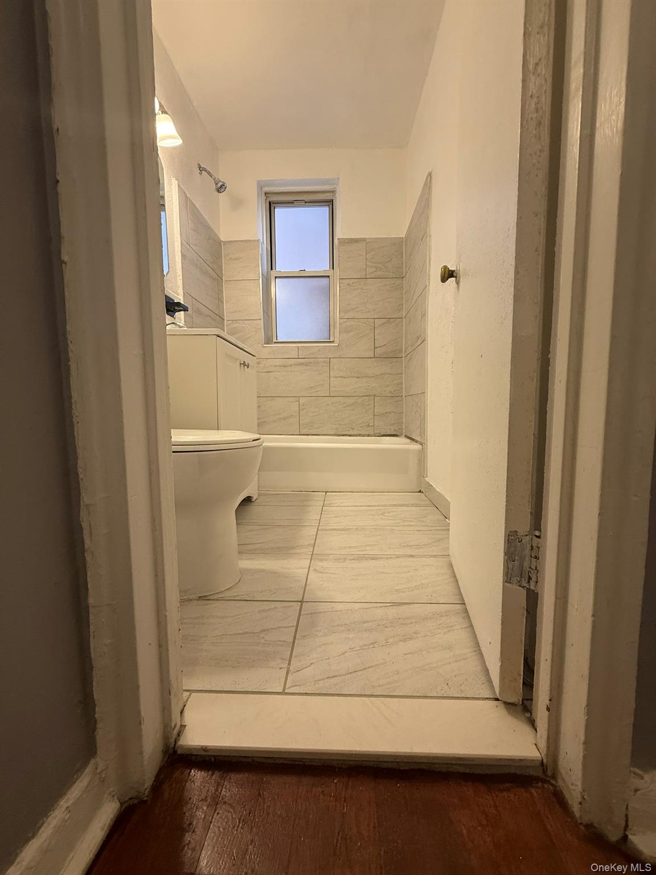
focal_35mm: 14
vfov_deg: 102.1
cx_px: 328
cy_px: 438
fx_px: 354
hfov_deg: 85.7
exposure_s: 1/60
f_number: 2.2
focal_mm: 2.22
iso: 160
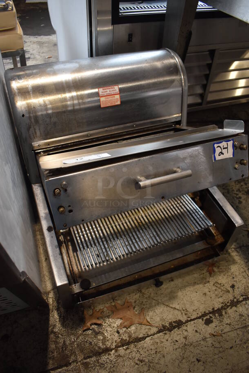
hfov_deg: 48.0
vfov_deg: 67.3
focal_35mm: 27
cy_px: 186
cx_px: 124
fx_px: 280
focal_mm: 18
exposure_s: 1/125
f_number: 3.5
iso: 800
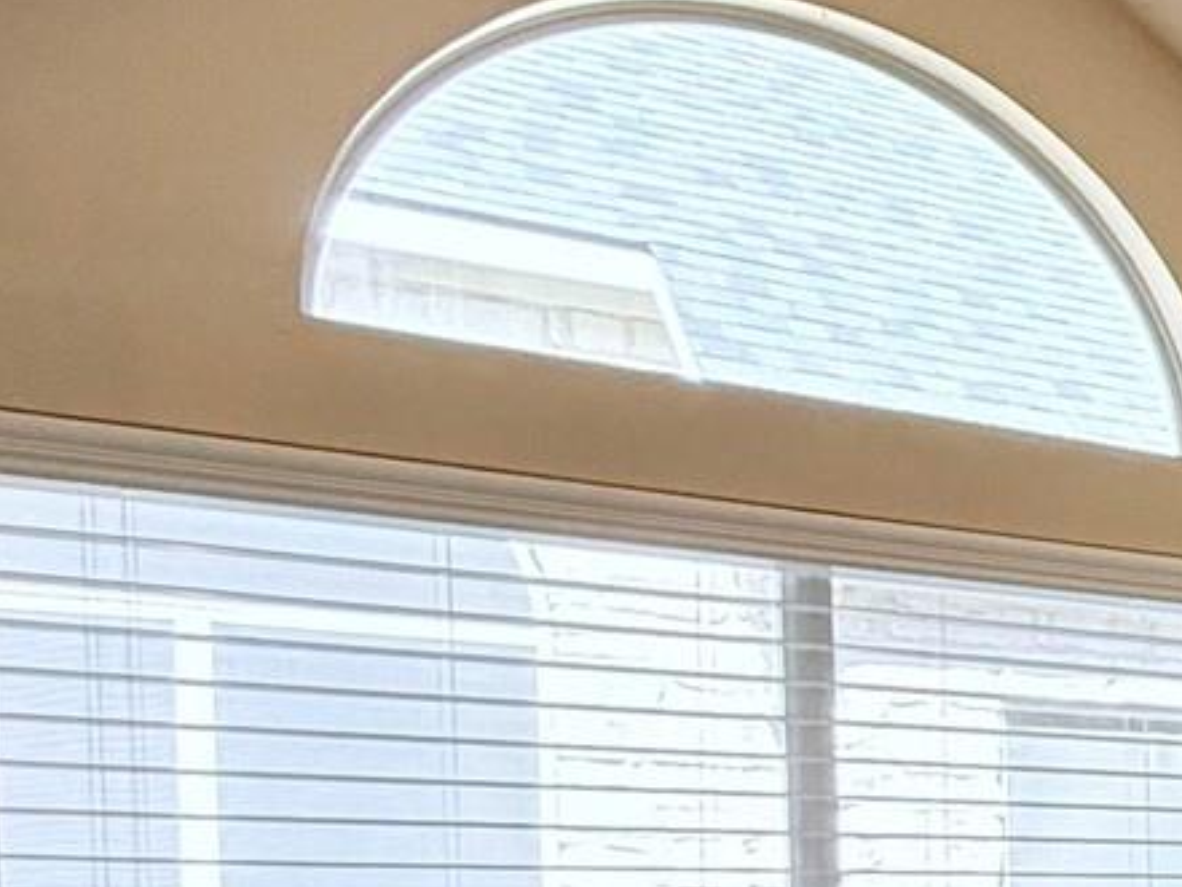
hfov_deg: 19.2
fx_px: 2220
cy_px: 1010
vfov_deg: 21.3
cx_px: 2308
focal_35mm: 65
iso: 200
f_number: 2.2
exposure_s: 1/99
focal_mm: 2.22
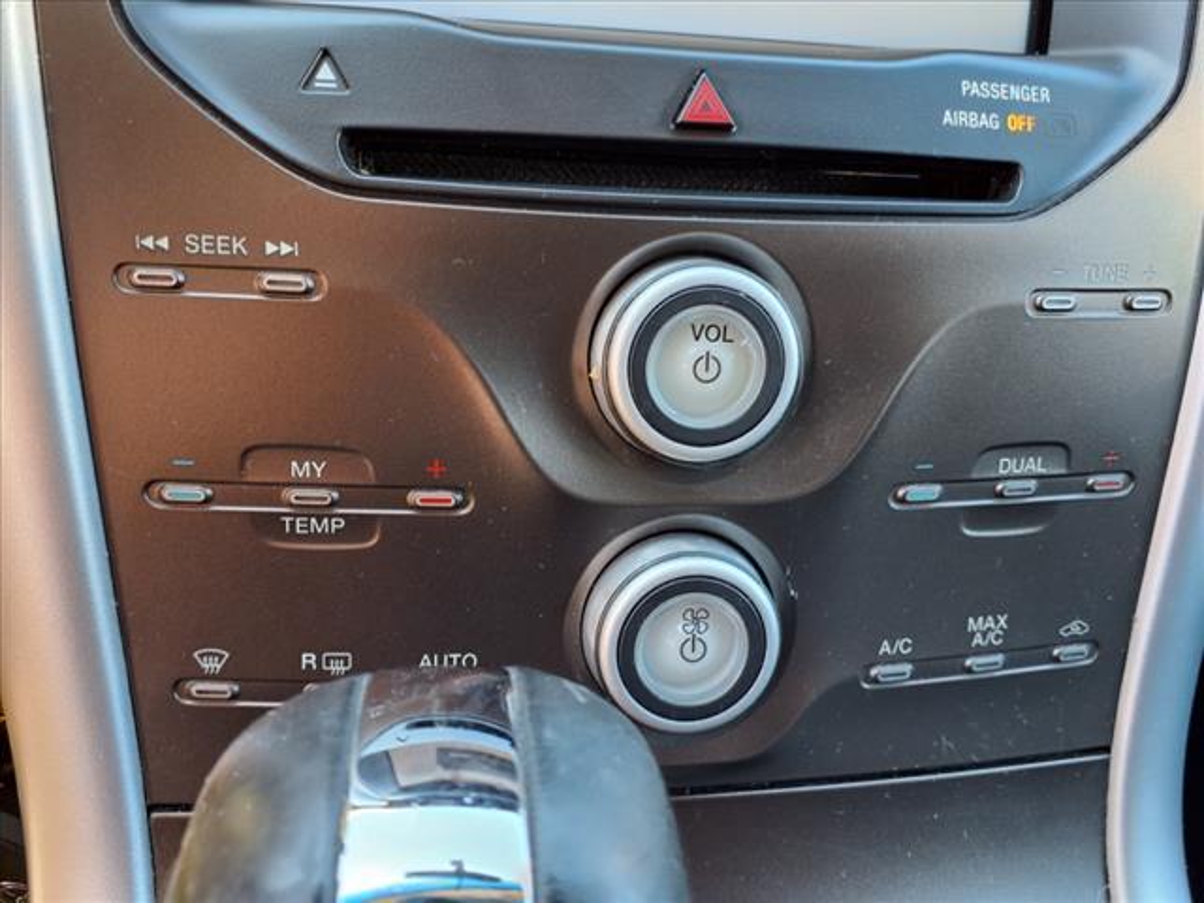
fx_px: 939
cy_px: 452
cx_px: 602
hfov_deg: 65.3
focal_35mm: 27
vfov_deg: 51.4
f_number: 1.9
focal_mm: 3.58
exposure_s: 1/40
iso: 64
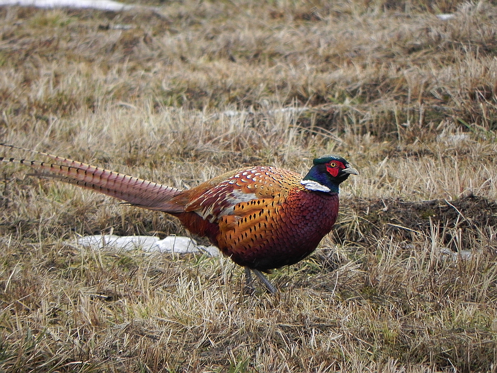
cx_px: 248
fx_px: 9734
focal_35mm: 678
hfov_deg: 2.9
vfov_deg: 2.2
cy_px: 186
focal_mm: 120
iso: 160
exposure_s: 1/94.3
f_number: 5
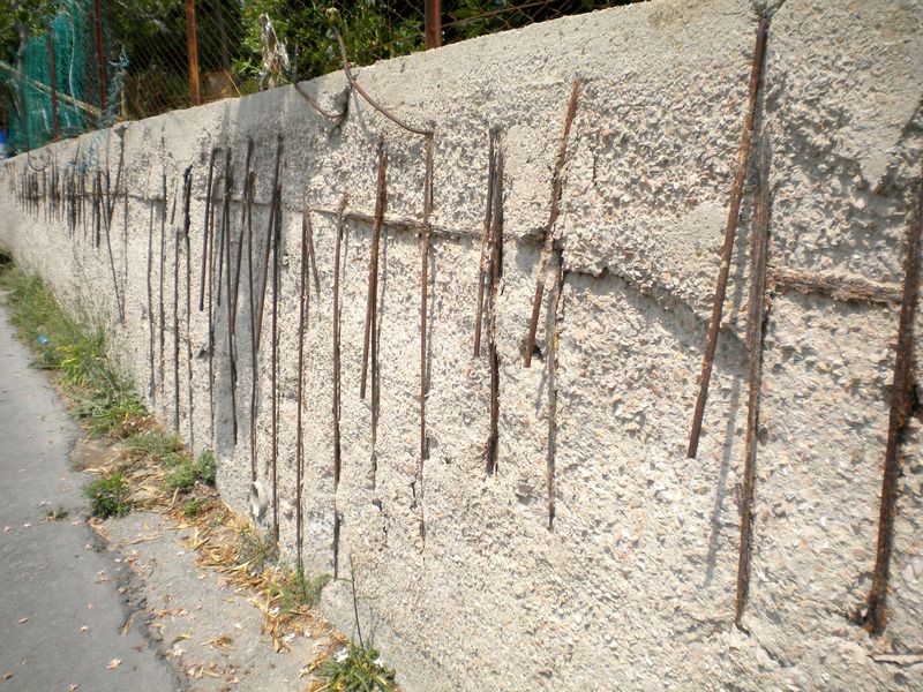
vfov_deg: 40.7
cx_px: 462
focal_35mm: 35
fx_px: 933
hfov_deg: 52.6
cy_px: 346
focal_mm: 6.3
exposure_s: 1/825
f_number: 4.6
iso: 80
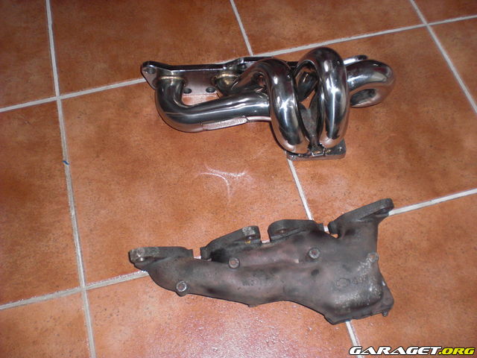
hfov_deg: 49.0
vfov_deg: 37.7
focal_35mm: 38
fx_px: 524
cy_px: 179
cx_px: 238
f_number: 3.1
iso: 200
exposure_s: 1/60
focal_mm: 6.3
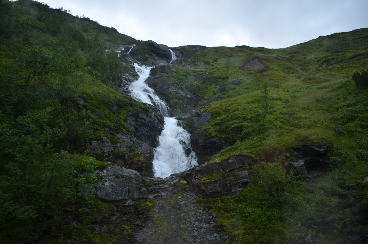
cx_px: 184
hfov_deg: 67.5
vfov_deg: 47.7
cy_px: 122
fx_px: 275
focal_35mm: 27
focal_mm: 18
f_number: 3.5
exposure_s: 1/125
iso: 100
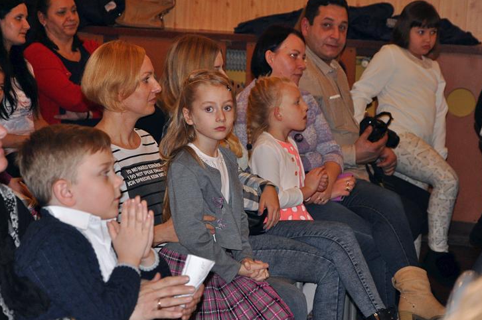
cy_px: 140
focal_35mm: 123
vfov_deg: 11.1
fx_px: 1645
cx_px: 280
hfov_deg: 16.7
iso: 1250
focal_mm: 70
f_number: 5.3
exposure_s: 1/60
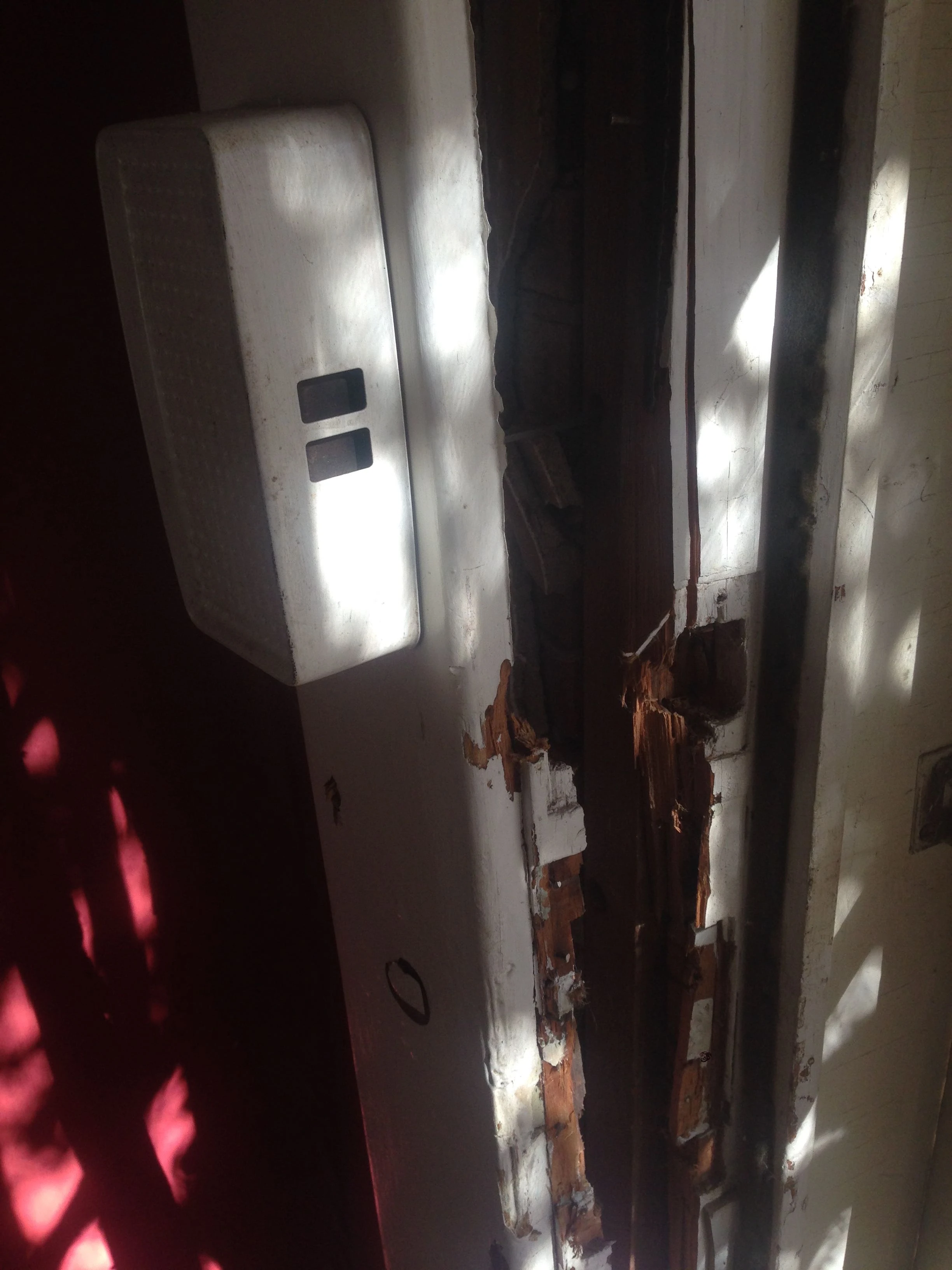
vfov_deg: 55.4
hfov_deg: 42.9
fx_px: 1210
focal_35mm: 33
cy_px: 635
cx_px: 476
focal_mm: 4.12
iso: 64
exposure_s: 1/120
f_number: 2.4
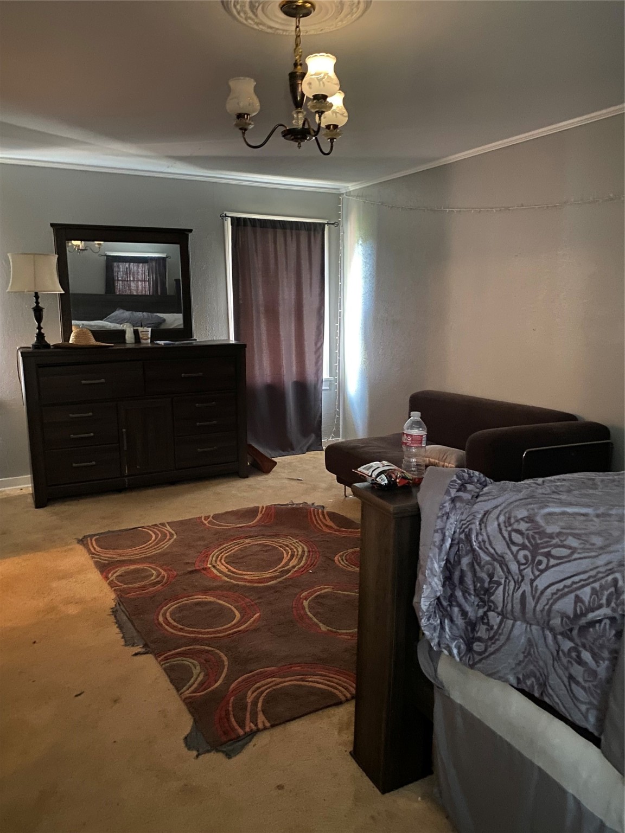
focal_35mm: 26
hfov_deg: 53.1
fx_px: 626
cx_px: 312
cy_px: 416
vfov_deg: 67.3
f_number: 1.8
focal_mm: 4.25
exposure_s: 1/8
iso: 500
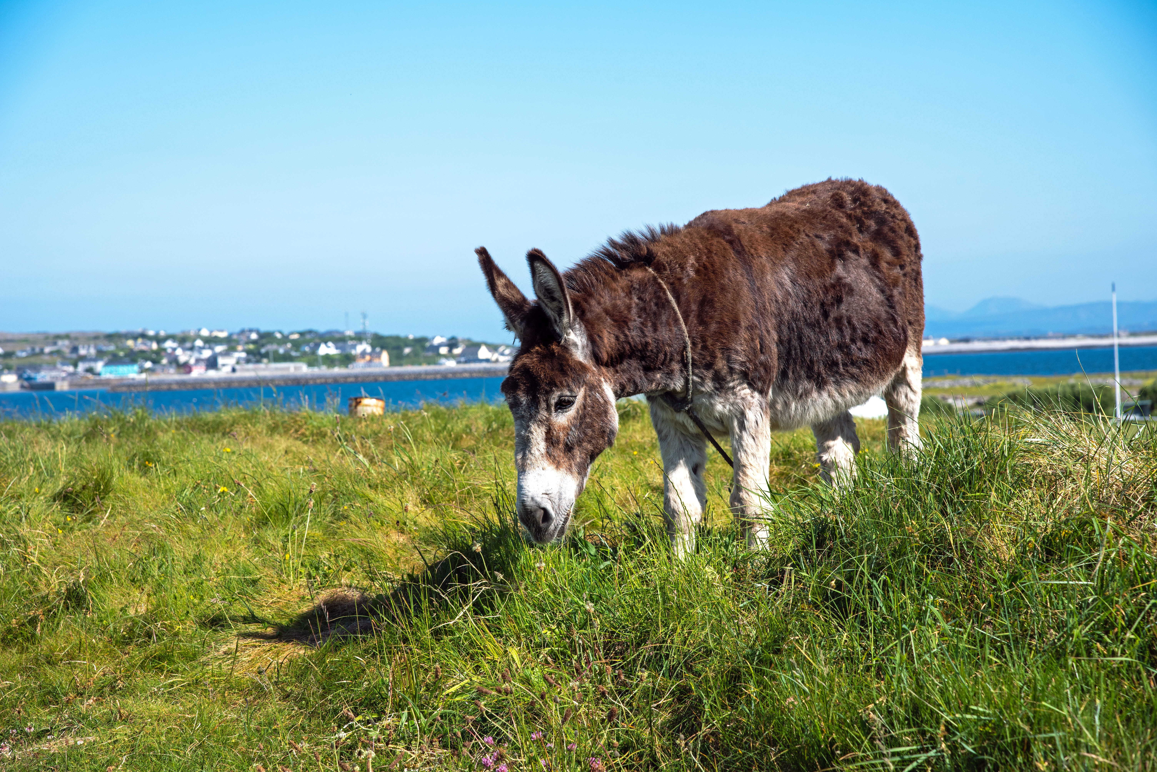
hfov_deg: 22.1
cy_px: 386
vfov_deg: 14.9
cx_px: 578
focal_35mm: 92
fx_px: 2958
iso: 125
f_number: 8
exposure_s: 1/800
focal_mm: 92
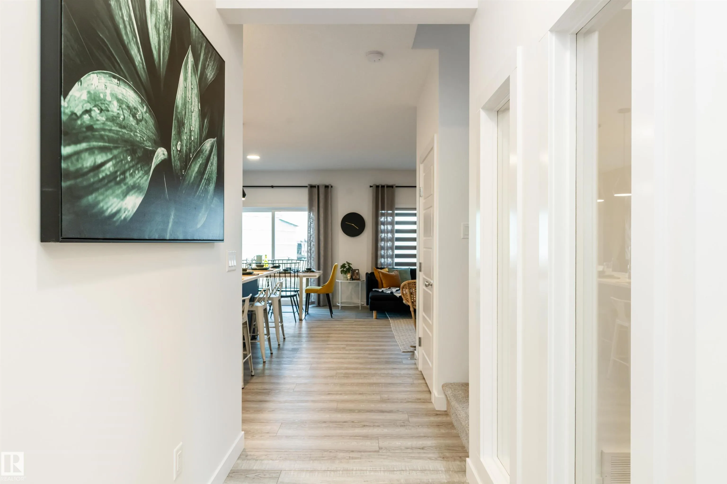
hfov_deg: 78.6
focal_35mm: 22
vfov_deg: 57.2
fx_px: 444
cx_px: 364
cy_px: 242
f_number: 8
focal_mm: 22
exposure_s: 1/20
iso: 800
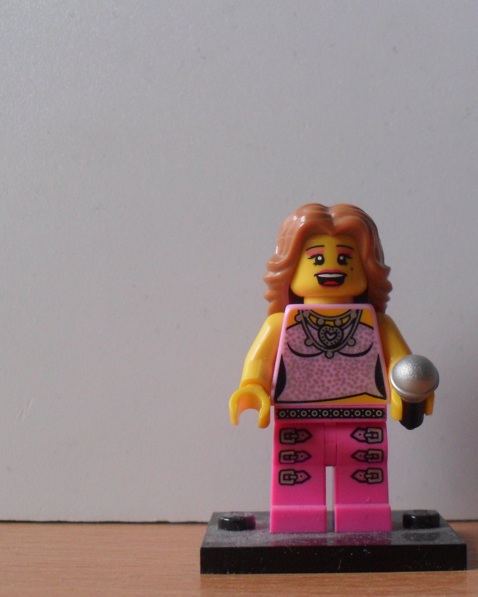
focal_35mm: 56
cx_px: 345
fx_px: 990
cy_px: 342
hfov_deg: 26.9
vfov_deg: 33.5
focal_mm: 6.3
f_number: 3
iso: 200
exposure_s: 1/20
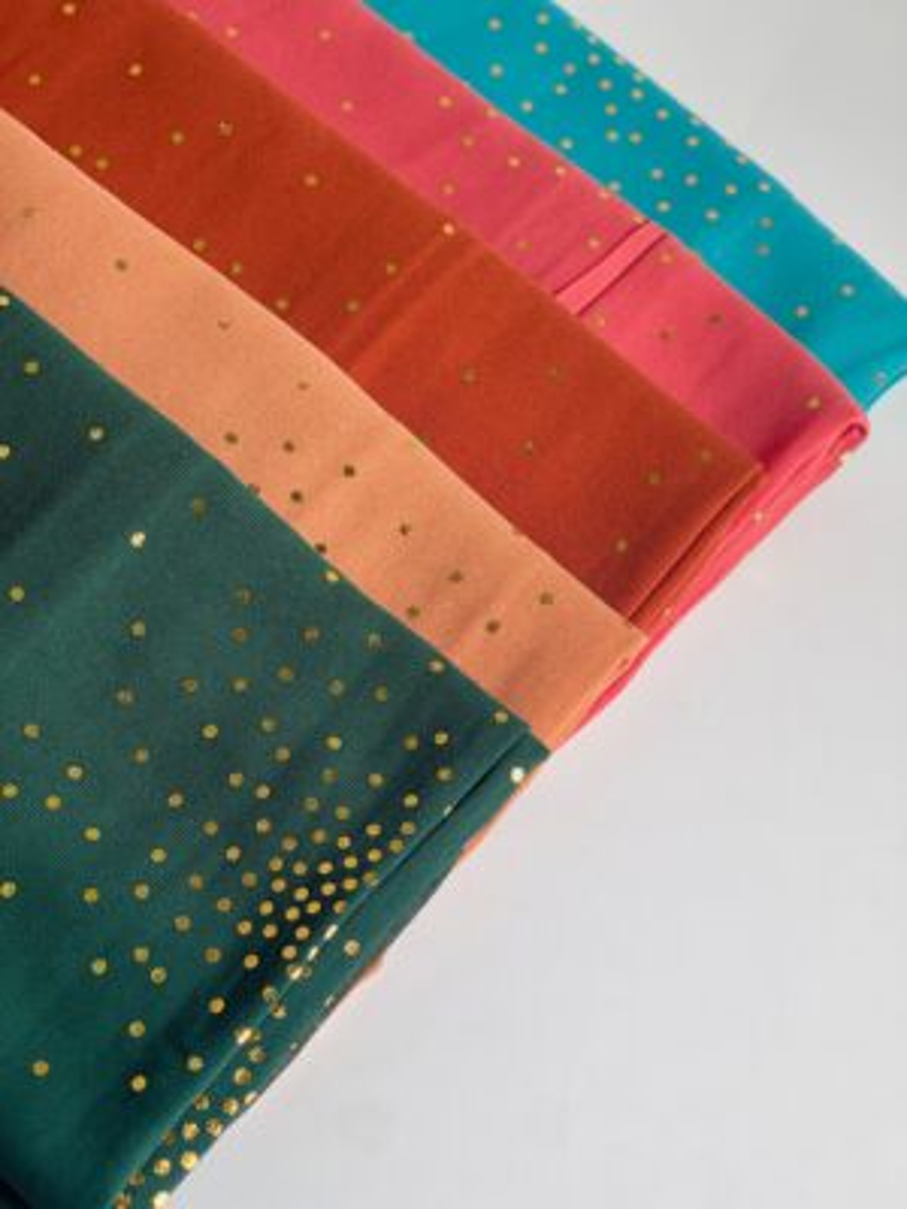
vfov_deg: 30.3
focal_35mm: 64
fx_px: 2236
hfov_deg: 22.9
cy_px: 604
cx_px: 454
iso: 50
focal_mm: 7.5
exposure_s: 1/121
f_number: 2.2
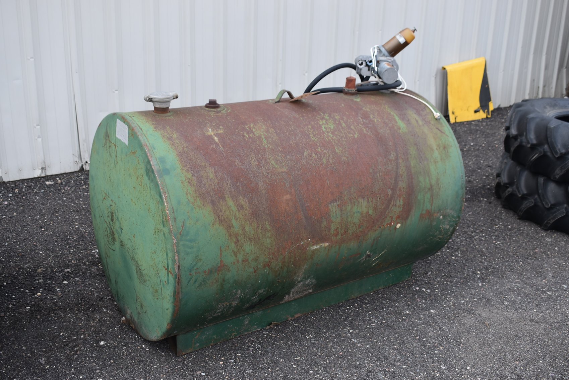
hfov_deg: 49.5
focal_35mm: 39
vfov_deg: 34.3
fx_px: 617
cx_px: 284
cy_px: 190
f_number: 5.6
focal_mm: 26
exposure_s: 1/250
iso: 200
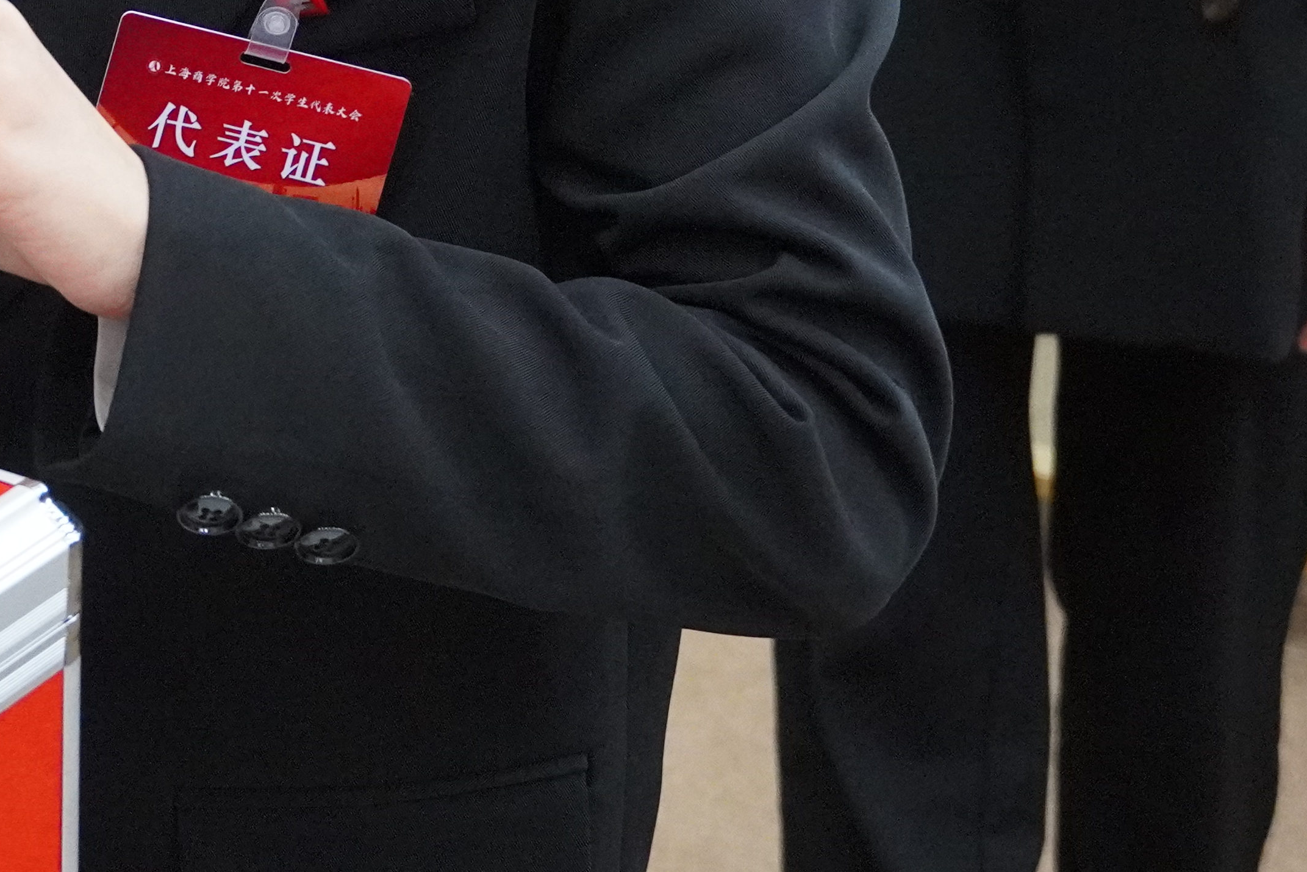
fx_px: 4574
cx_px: -91
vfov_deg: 10.6
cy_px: -307
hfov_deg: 15.9
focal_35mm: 126
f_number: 4.5
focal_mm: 30
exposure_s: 1/125
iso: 6400
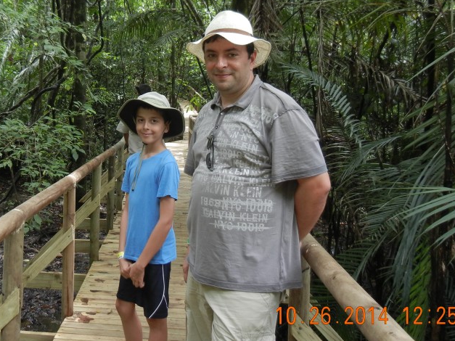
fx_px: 644
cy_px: 95
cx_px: 131
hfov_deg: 38.2
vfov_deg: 29.3
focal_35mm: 49
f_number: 3.5
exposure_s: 1/53.7
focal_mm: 5.4
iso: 160
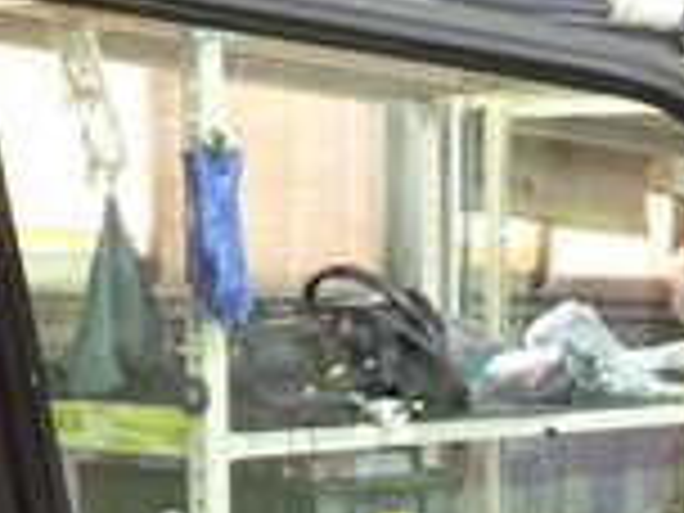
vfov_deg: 14.0
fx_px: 1956
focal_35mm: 99
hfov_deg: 19.4
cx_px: 626
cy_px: 756
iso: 400
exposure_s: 1/30
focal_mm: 4.5
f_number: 2
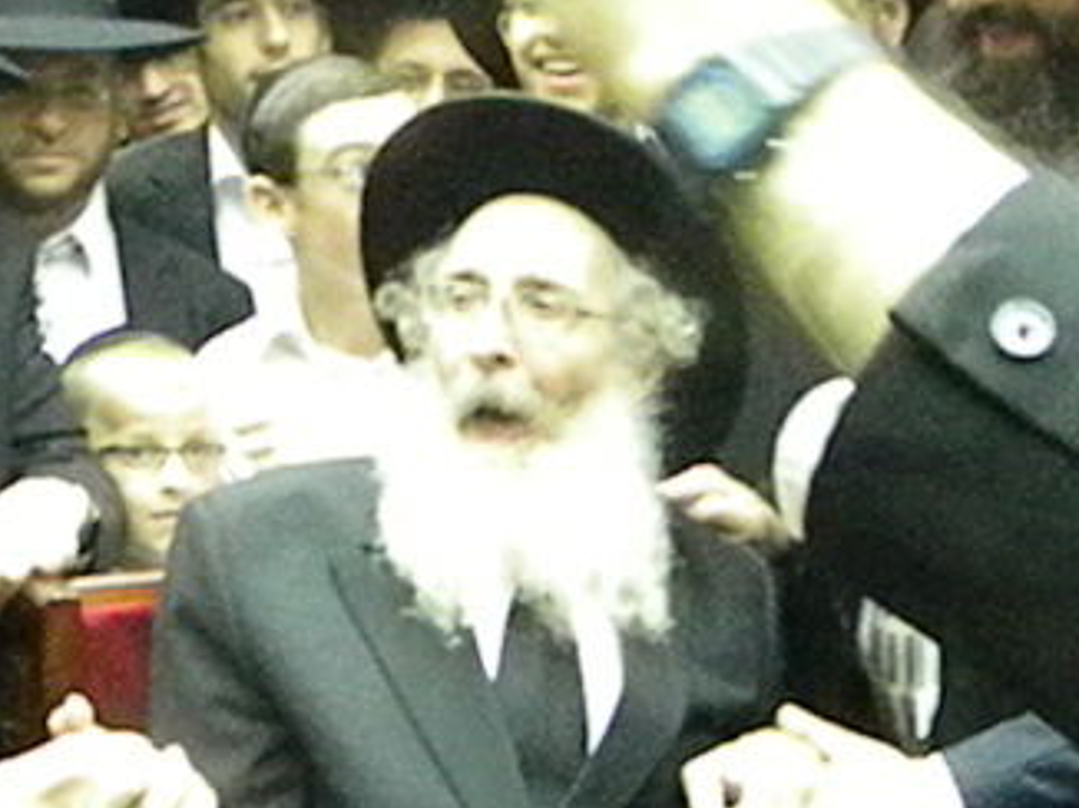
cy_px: 417
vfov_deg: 16.8
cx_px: 629
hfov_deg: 22.2
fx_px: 2741
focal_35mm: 88
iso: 3200
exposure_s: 1/53.1
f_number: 3.5
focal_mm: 5
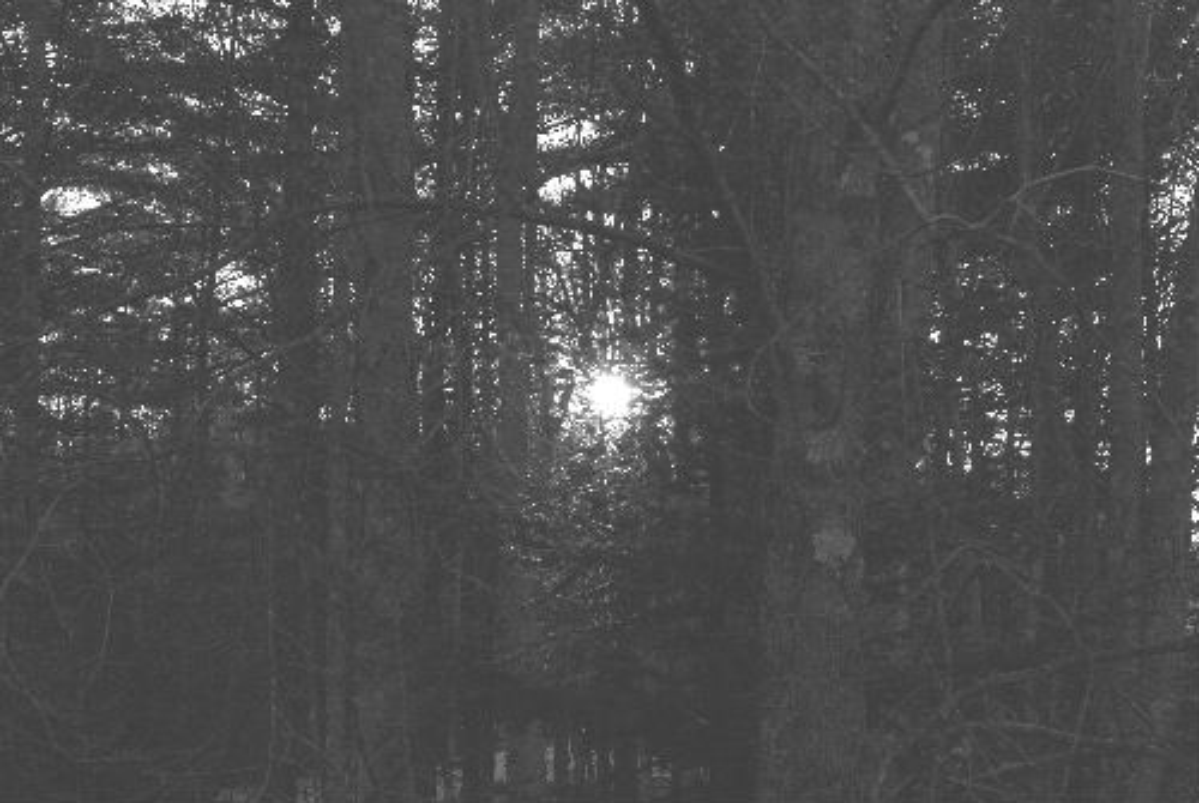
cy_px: 402
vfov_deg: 16.6
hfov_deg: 24.6
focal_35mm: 82
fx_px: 2752
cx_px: 600
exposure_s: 1/160
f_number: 9
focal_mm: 55
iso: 200
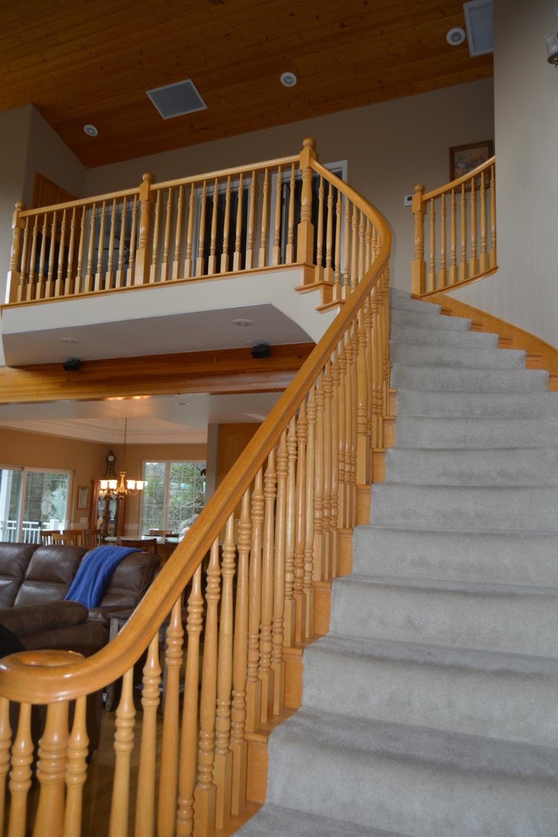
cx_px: 279
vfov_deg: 67.4
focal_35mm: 27
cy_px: 418
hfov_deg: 47.9
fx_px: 628
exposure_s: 1/60
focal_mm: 18
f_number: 3.5
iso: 400
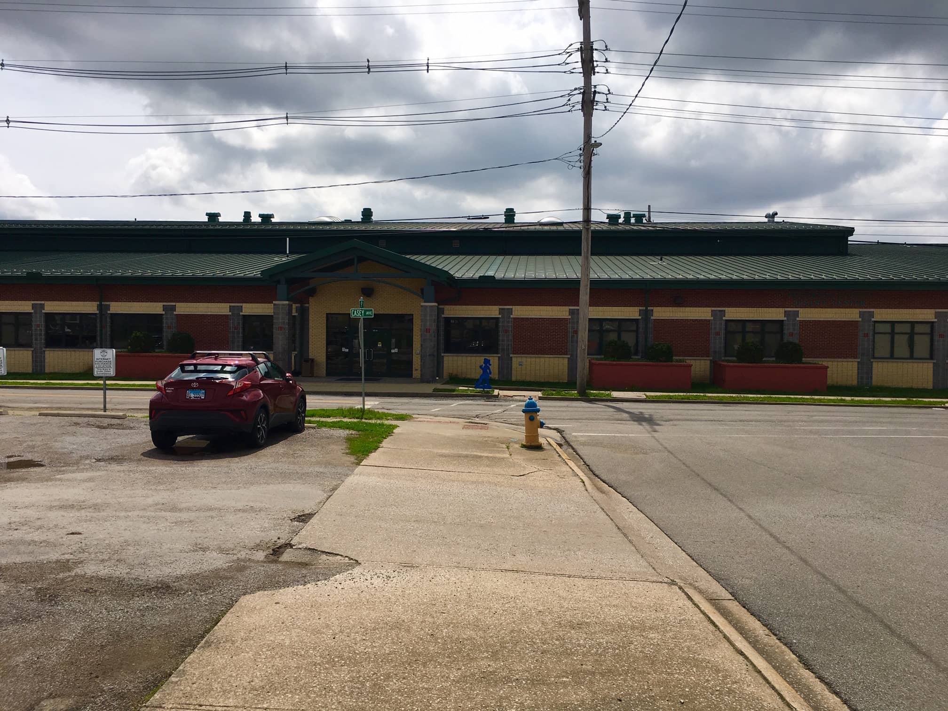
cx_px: 474
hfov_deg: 61.7
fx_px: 794
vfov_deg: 48.2
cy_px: 356
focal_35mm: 29
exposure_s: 1/3663
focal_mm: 4.15
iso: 25
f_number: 2.2
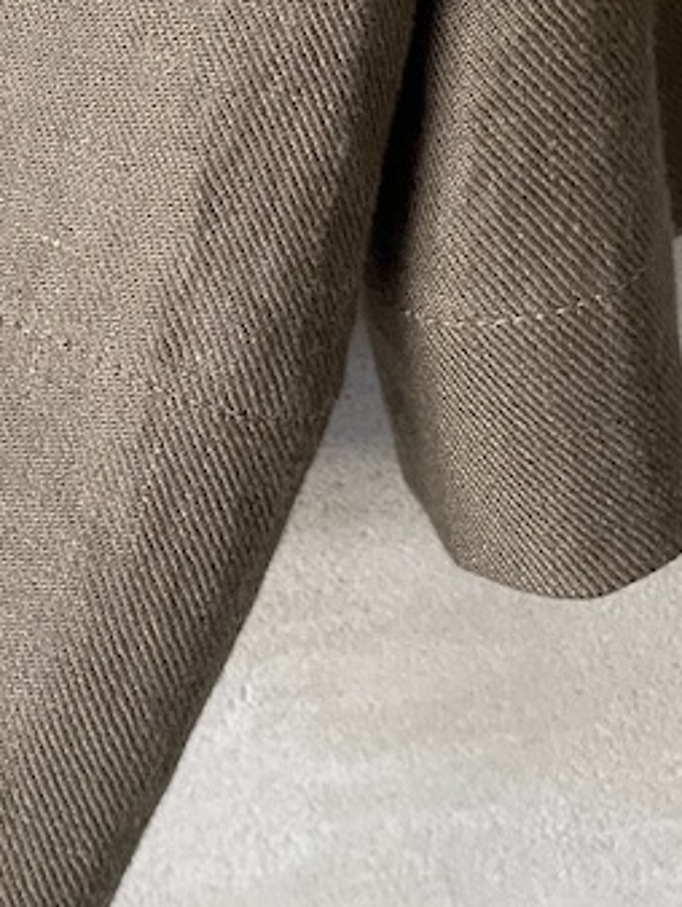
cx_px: 102
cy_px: -17
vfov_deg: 22.8
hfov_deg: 17.8
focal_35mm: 82
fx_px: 2151
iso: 200
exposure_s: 1/60
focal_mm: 4.25
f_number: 1.8
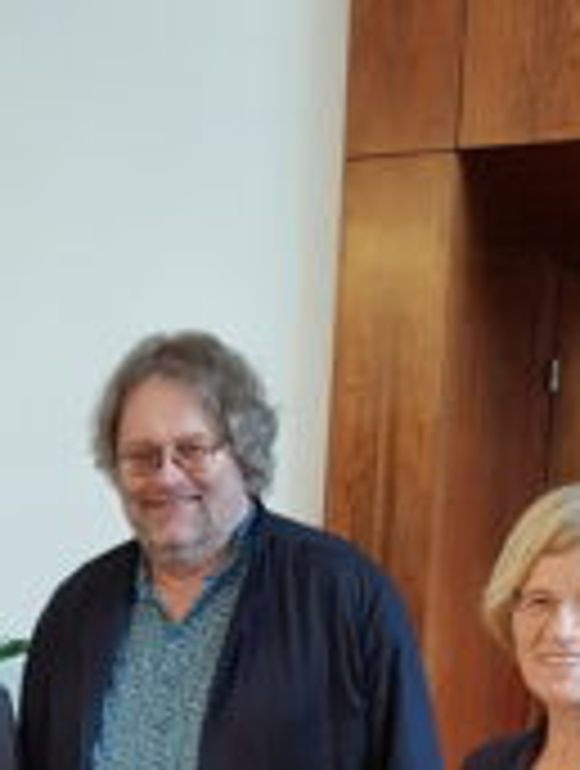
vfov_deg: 22.3
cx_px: 25
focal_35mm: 81
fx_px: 1803
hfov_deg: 17.9
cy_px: 914
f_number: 1.7
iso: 50
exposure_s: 1/50
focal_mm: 4.2
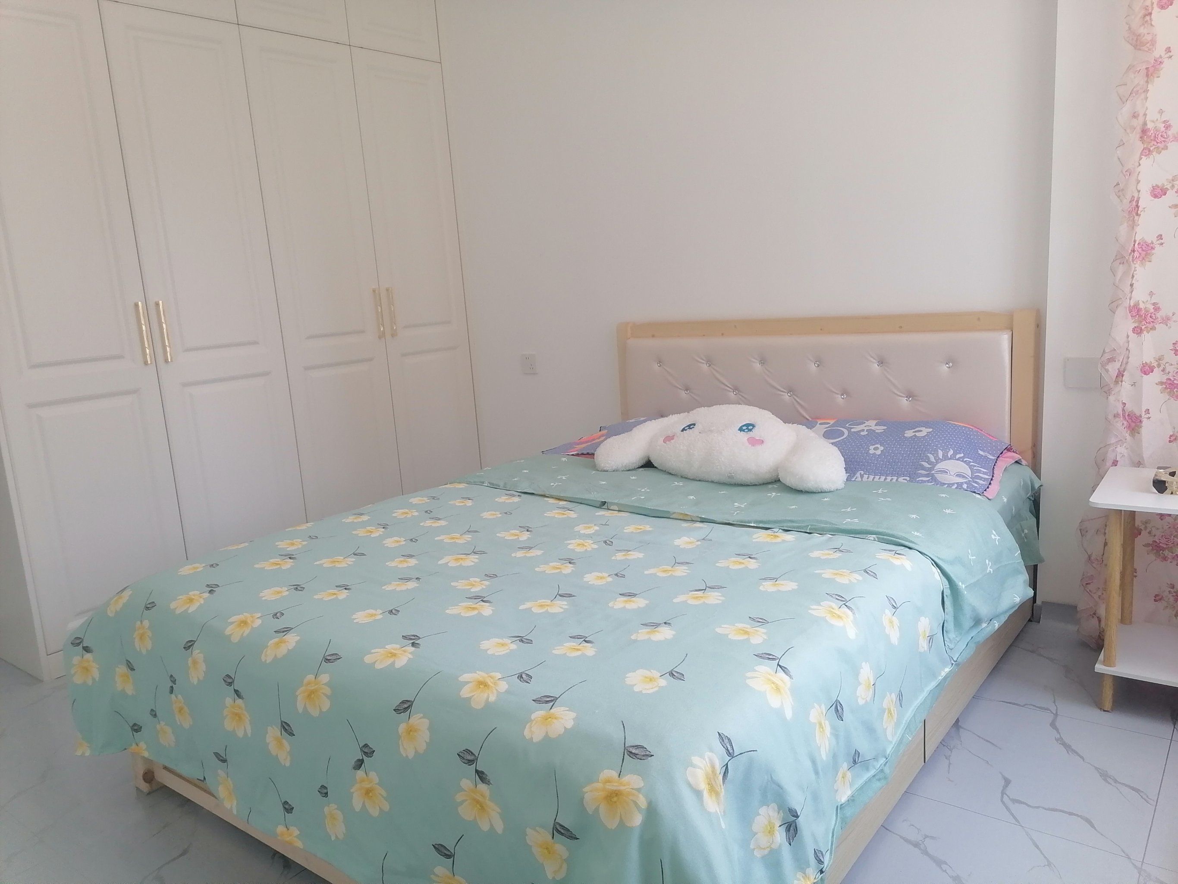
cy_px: 442
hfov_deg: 65.3
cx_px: 589
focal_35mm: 27
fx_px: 919
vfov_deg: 51.4
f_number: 1.8
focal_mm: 5.3
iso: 100
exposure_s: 1/100
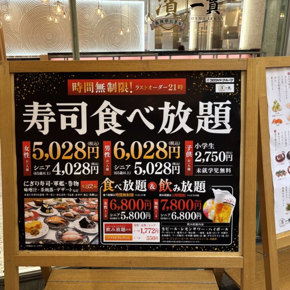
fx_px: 294
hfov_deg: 52.4
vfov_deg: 52.5
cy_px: 144
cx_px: 131
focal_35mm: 31
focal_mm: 5.96
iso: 80
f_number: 1.6
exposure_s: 1/50
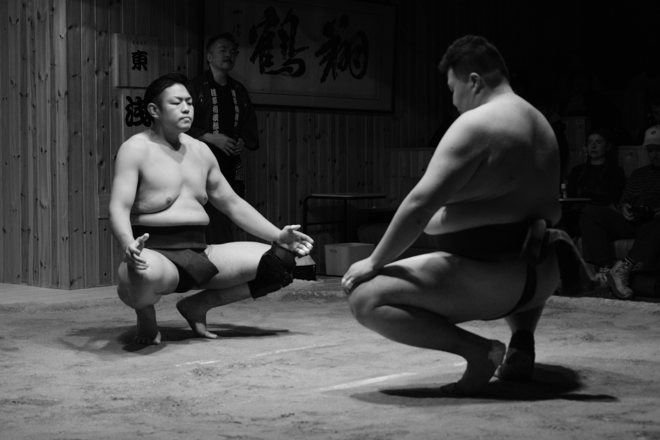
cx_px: 330
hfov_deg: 31.0
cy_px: 220
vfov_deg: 20.9
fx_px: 1192
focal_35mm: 65
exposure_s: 1/250
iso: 2500
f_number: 4.5
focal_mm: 43.2
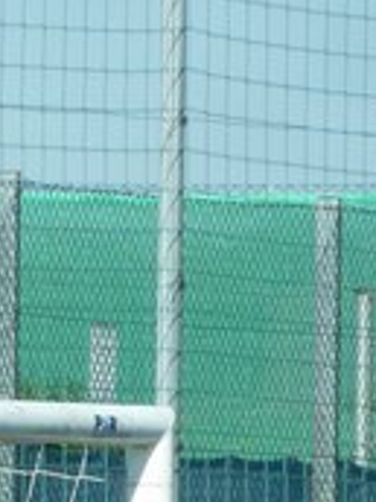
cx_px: -101
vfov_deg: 1.6
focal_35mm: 1223
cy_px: 969
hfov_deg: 1.2
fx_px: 17712
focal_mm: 49.2
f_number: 4.9
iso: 80
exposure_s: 1/400
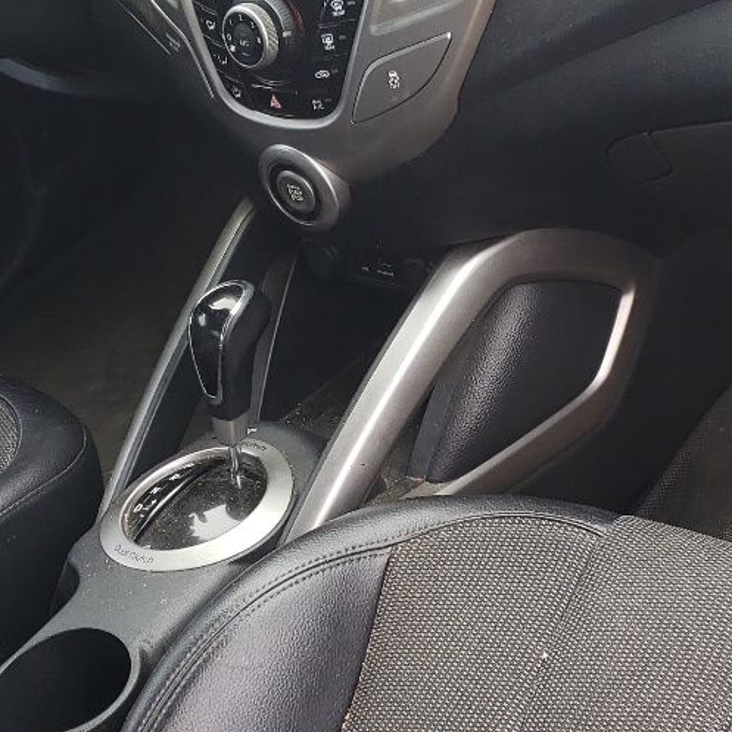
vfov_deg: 23.4
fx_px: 1770
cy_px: 355
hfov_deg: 23.3
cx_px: 455
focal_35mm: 74
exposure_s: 1/189
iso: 50
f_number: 1.5
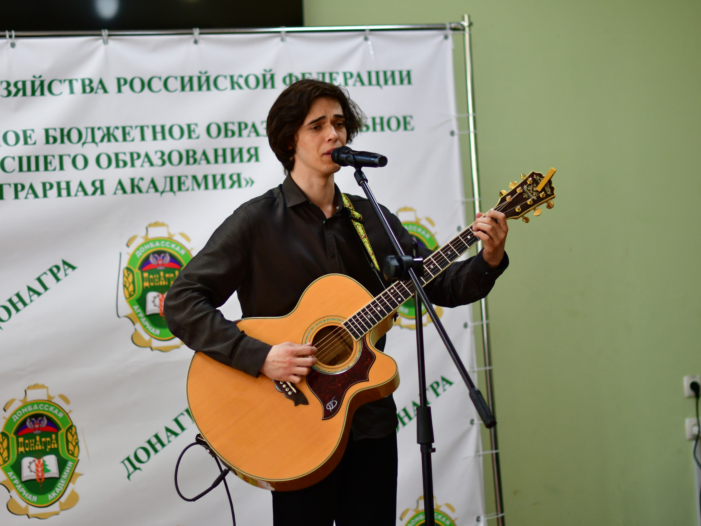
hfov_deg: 23.5
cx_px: 312
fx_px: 1681
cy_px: 258
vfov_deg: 17.8
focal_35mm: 83
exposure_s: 1/1000
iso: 900
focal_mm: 50
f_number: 1.4
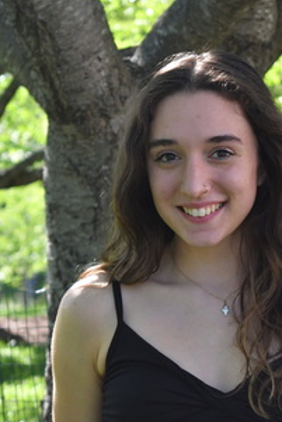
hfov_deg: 10.1
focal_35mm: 136
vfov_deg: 15.1
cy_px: 202
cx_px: 213
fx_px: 1596
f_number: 5.6
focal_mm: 55
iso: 1400
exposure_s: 1/1000
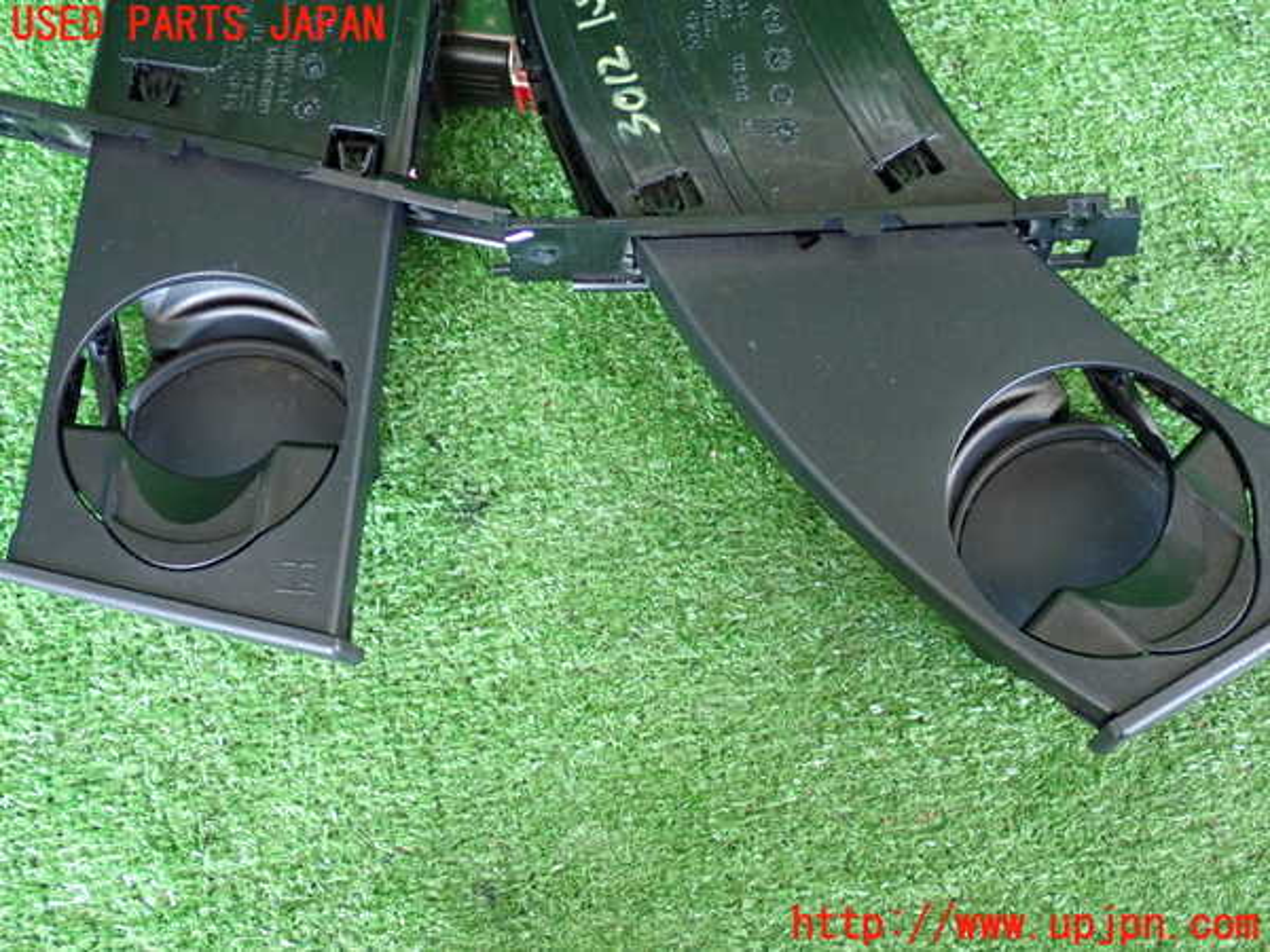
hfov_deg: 42.9
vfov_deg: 32.9
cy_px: 476
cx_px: 635
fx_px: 1614
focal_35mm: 44
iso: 640
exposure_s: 1/40
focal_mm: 7.84
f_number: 2.9
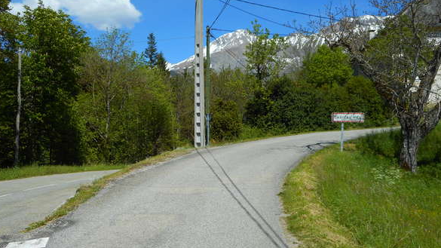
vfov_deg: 31.1
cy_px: 148
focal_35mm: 38
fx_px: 444
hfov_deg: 52.8
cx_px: 216
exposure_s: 1/800
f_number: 4.2
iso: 80
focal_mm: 6
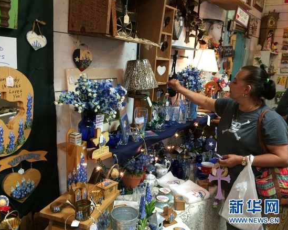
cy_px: 114
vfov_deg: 45.8
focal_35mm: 32
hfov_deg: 55.6
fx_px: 273
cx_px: 133
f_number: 2.2
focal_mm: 4.12
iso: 160
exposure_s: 1/30
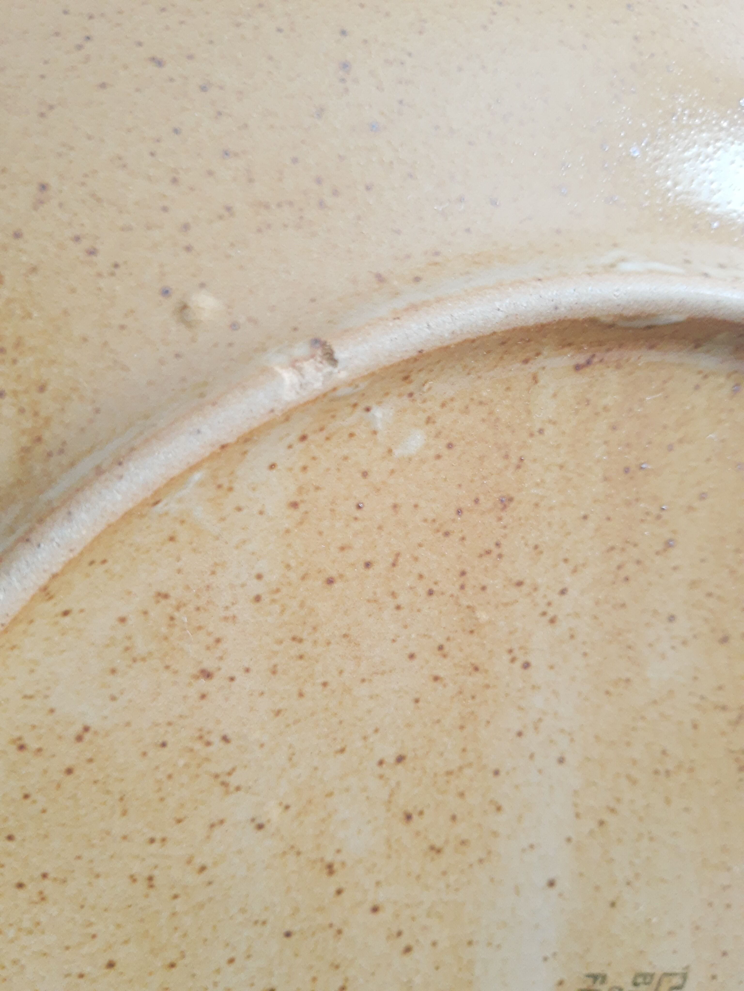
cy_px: 496
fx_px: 745
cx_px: 372
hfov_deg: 53.1
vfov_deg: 67.3
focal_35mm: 26
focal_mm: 3.95
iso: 427
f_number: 1.8
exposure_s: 1/33
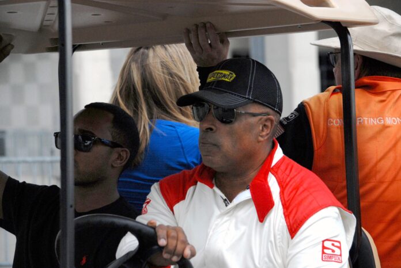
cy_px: 134
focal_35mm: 147
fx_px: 1639
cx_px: 200
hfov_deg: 13.9
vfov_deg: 9.4
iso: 400
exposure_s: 1/2000
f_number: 5.6
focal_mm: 98
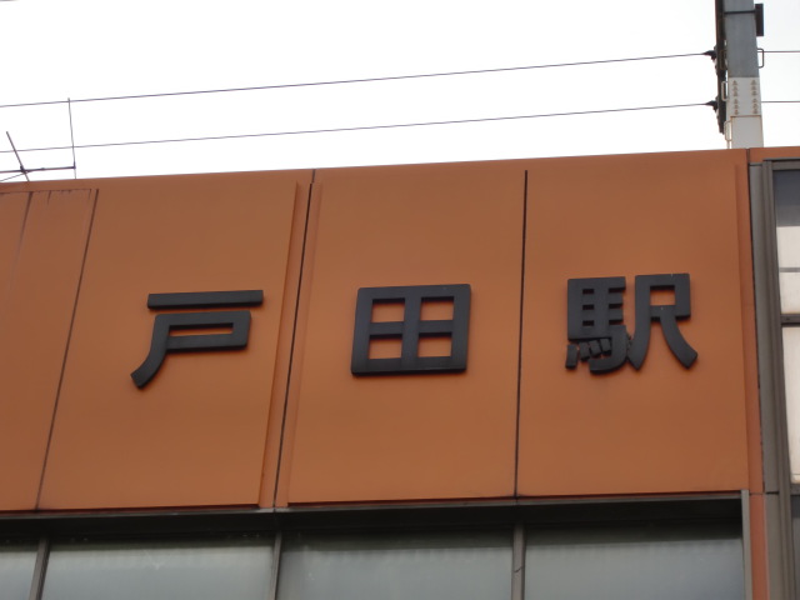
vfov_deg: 13.2
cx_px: 400
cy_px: 300
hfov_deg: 17.6
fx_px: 2588
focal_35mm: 112
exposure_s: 1/125
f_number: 5.8
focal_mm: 19.6
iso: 64
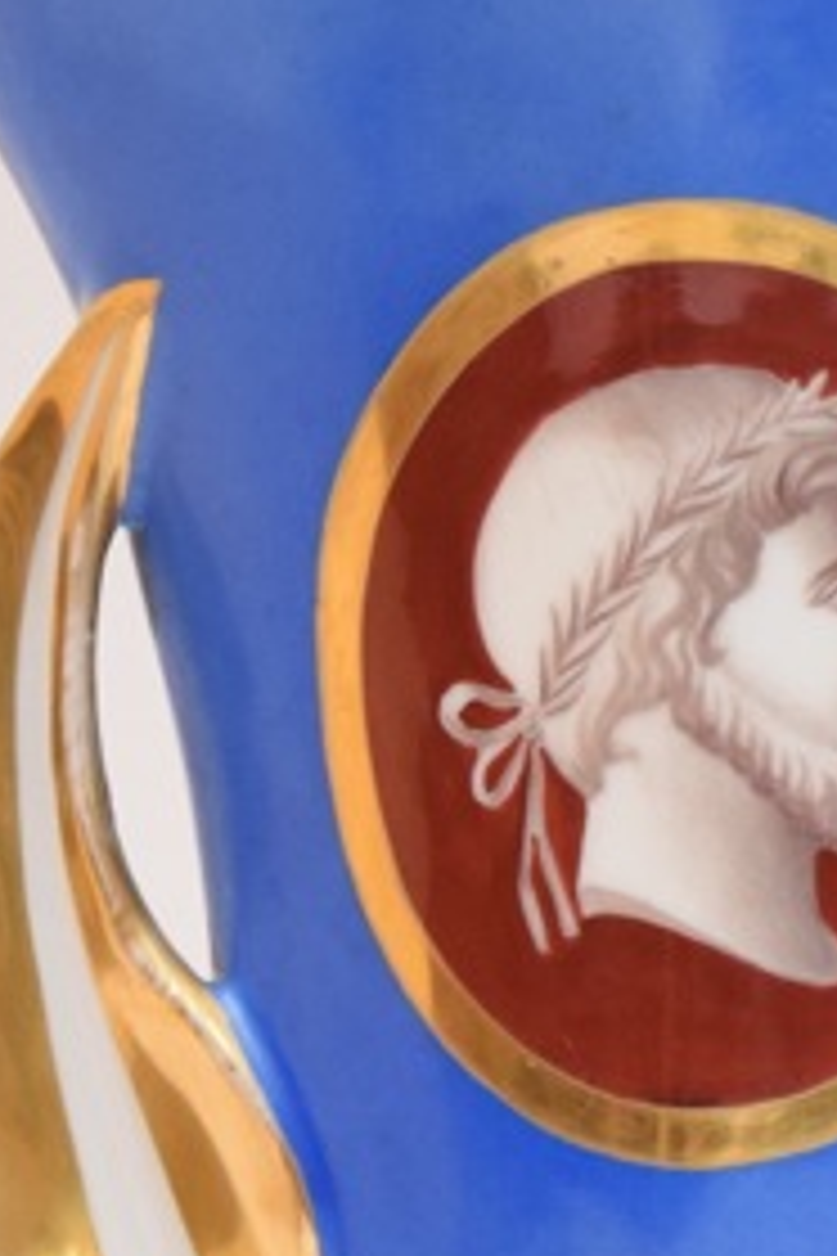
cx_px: 747
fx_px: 9381
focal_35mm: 269
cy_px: 952
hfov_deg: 5.1
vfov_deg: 7.6
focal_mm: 50
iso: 1400
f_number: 5.6
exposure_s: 1/60
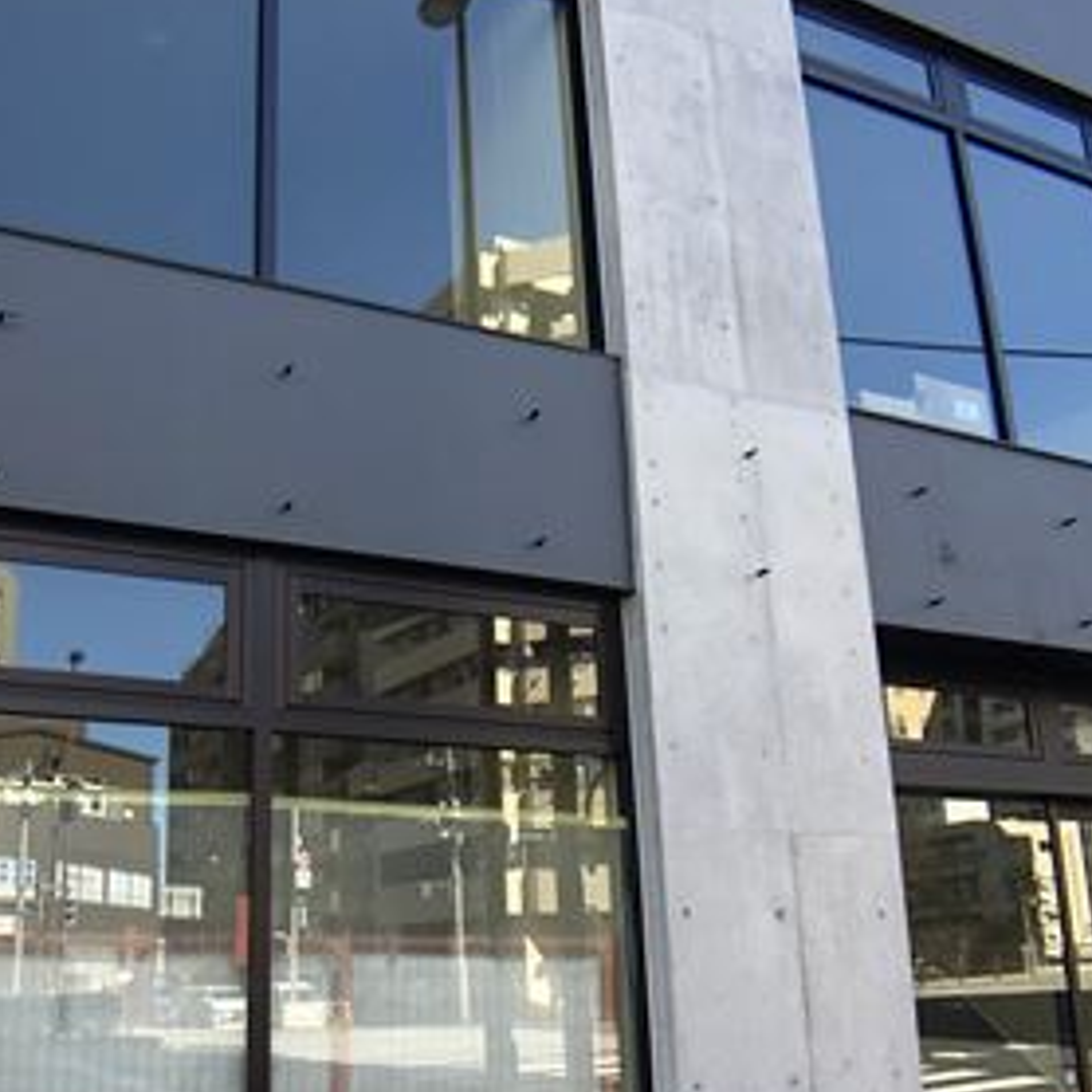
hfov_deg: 29.8
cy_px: 577
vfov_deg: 30.0
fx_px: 2034
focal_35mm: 57
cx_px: 354
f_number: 1.8
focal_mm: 3.99
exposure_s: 1/255
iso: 20
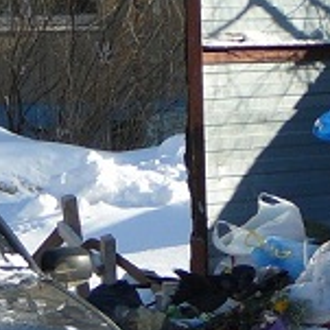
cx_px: 129
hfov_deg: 4.7
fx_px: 4001
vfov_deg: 4.7
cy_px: 227
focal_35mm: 371
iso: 80
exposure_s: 1/500
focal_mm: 17.6
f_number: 3.9
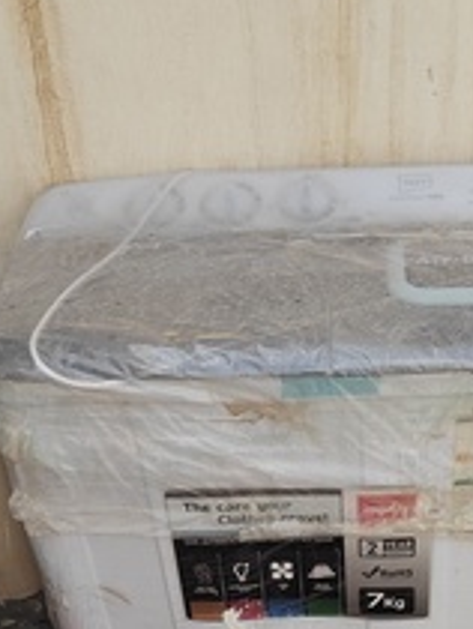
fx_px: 909
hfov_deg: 28.9
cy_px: 526
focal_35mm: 50
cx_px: 322
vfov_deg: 36.5
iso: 603
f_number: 1.9
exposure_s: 1/1945
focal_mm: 5.52
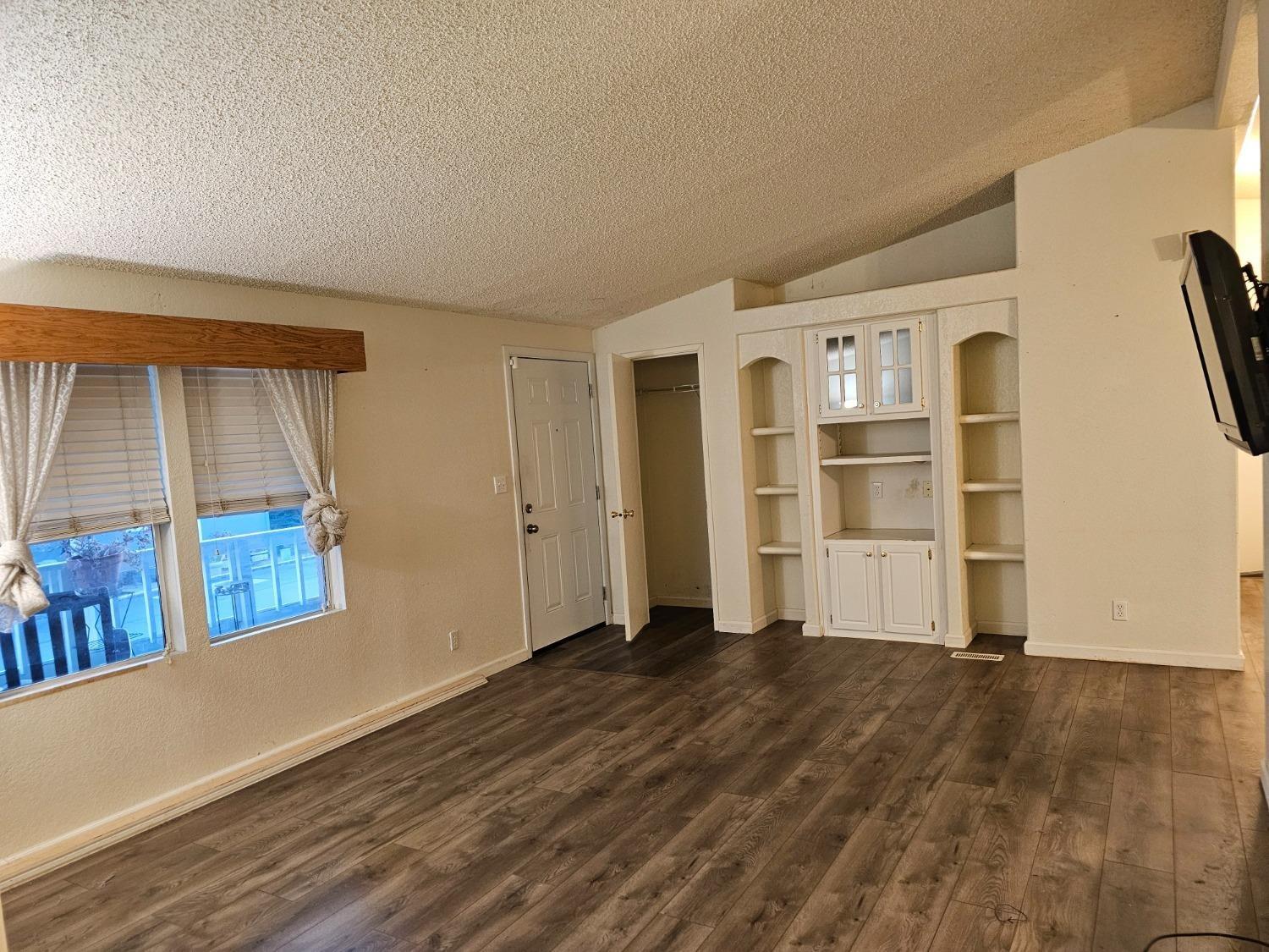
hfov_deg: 73.9
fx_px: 843
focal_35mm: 23
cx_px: 634
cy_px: 476
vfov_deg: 58.9
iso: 800
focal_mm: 6.3
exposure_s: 1/60
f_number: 1.7
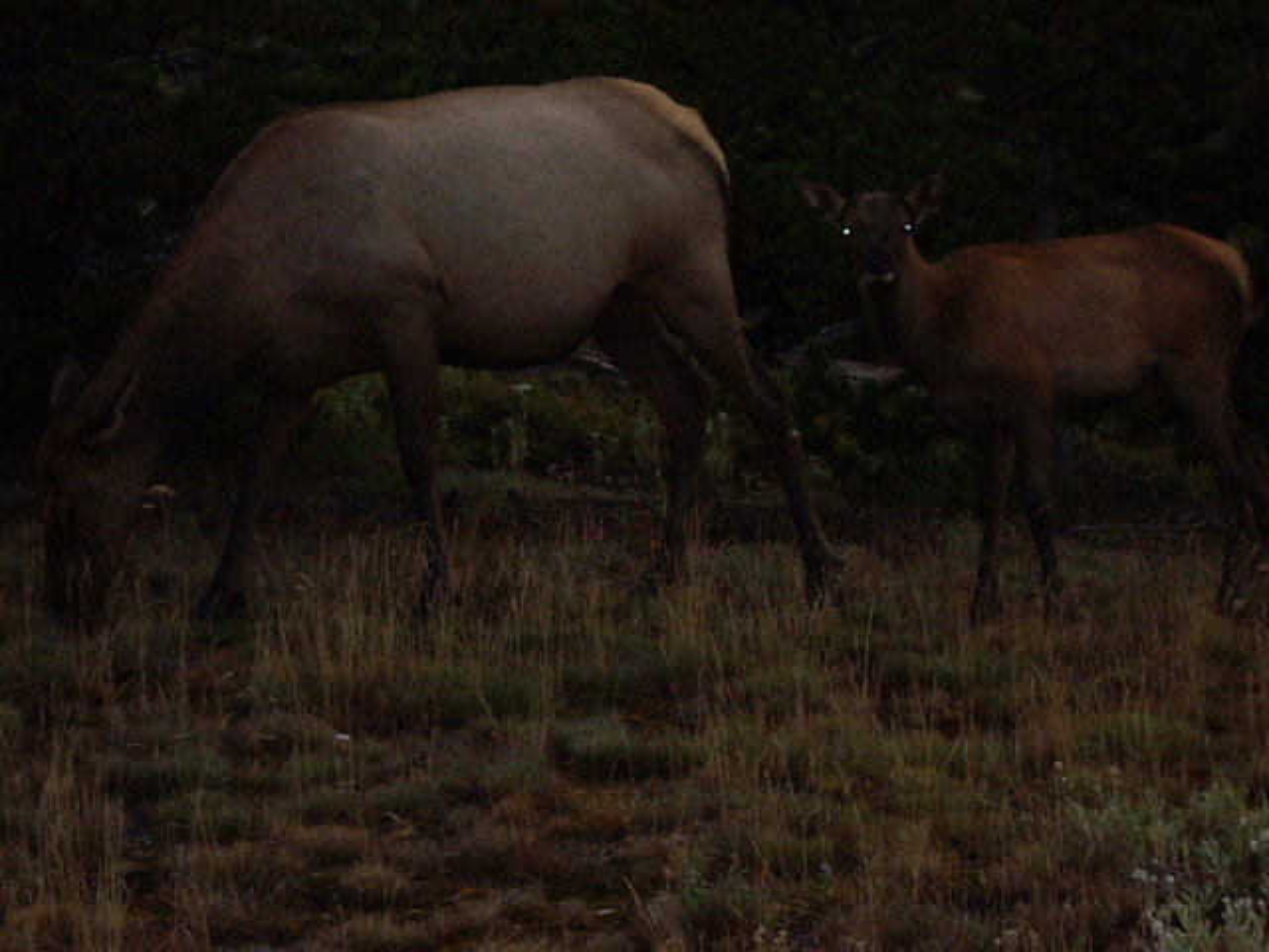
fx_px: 4179
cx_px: 634
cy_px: 476
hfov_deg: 17.3
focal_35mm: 114
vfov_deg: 13.0
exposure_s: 1/125
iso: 200
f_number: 5.2
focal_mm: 18.6
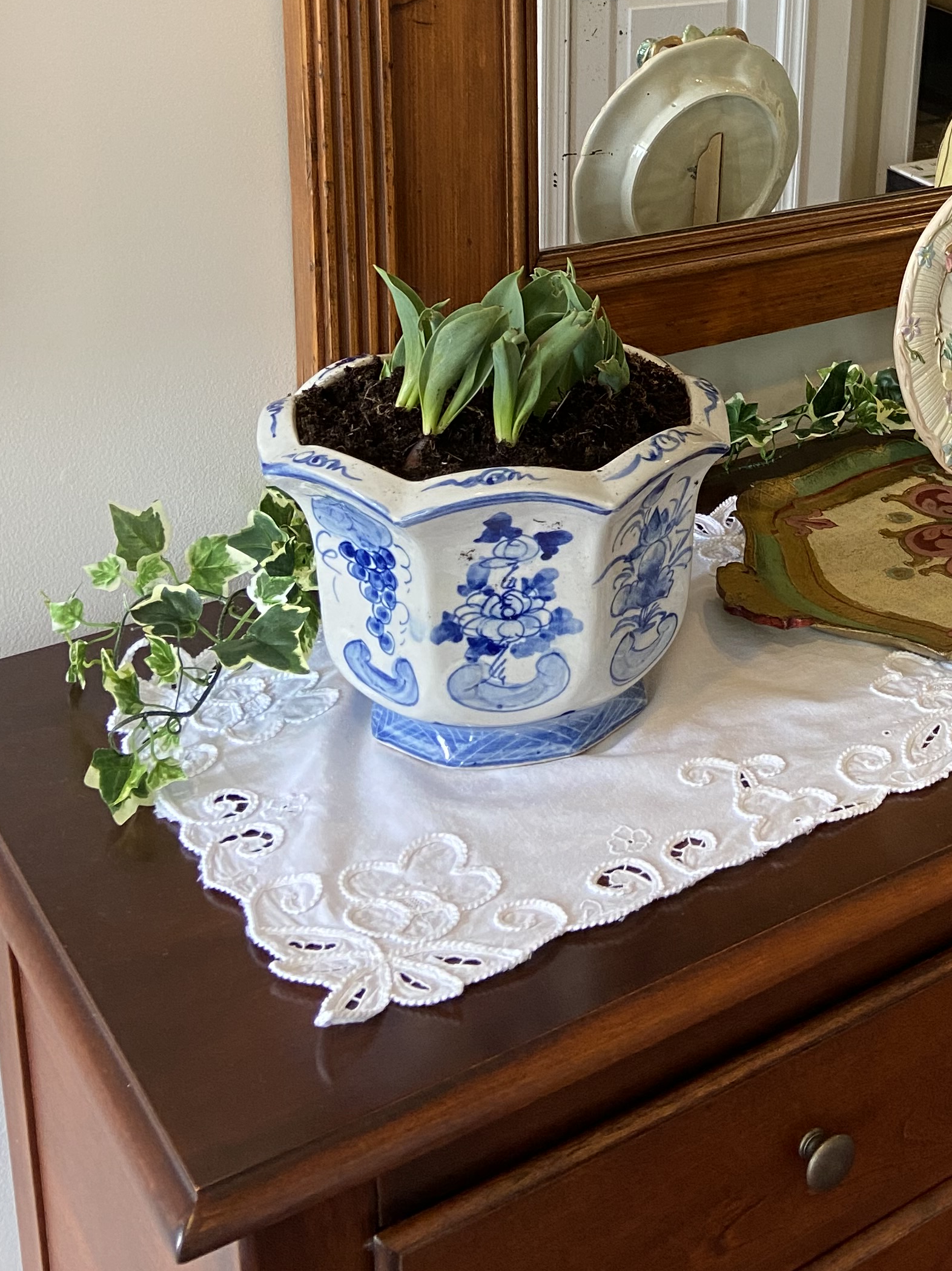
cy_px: 195
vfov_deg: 36.4
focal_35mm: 50
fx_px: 1834
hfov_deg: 27.9
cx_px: 872
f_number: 1.8
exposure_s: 1/60
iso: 125
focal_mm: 4.25
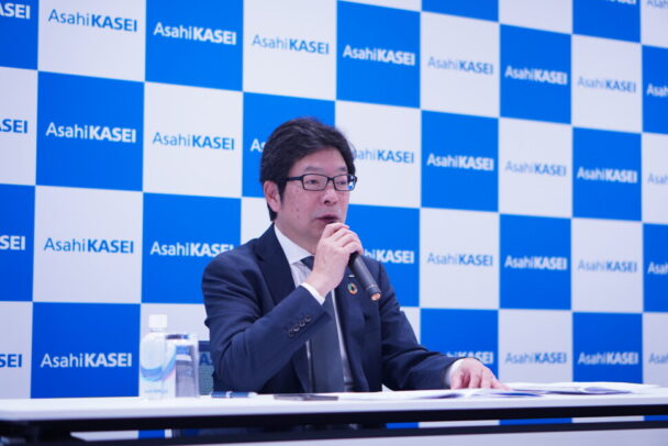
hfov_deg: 27.0
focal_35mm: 75
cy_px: 223
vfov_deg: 18.2
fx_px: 1392
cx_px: 334
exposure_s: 1/80
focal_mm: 50
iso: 160
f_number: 2
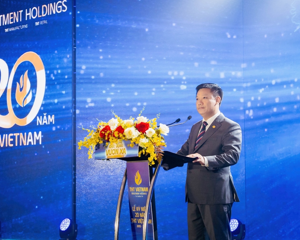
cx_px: 139
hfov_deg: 20.8
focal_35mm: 92
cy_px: 121
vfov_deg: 16.7
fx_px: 817
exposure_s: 1/125
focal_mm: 54.3
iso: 2000
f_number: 10
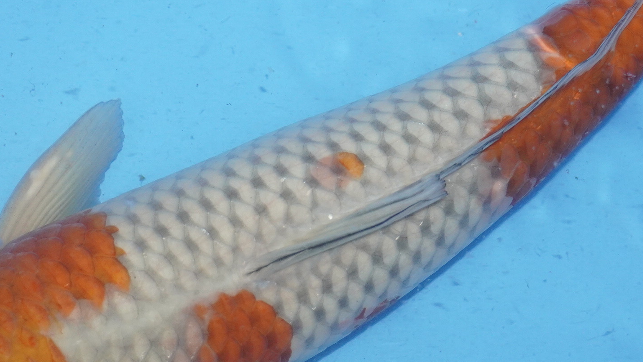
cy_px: 217
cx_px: 368
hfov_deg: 17.5
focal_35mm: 122
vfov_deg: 9.9
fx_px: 2082
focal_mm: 37
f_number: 4.5
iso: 1250
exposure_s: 1/160
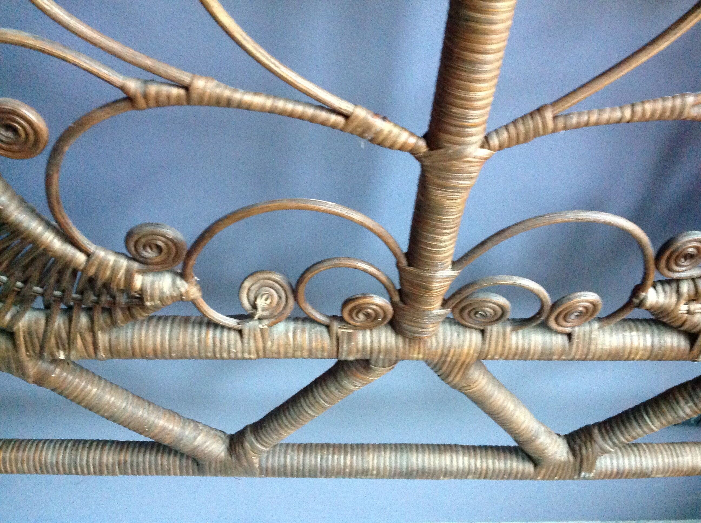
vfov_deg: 40.6
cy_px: 262
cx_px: 350
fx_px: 708
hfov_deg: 52.7
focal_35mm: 35
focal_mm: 4.28
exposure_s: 1/15
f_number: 2.4
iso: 640
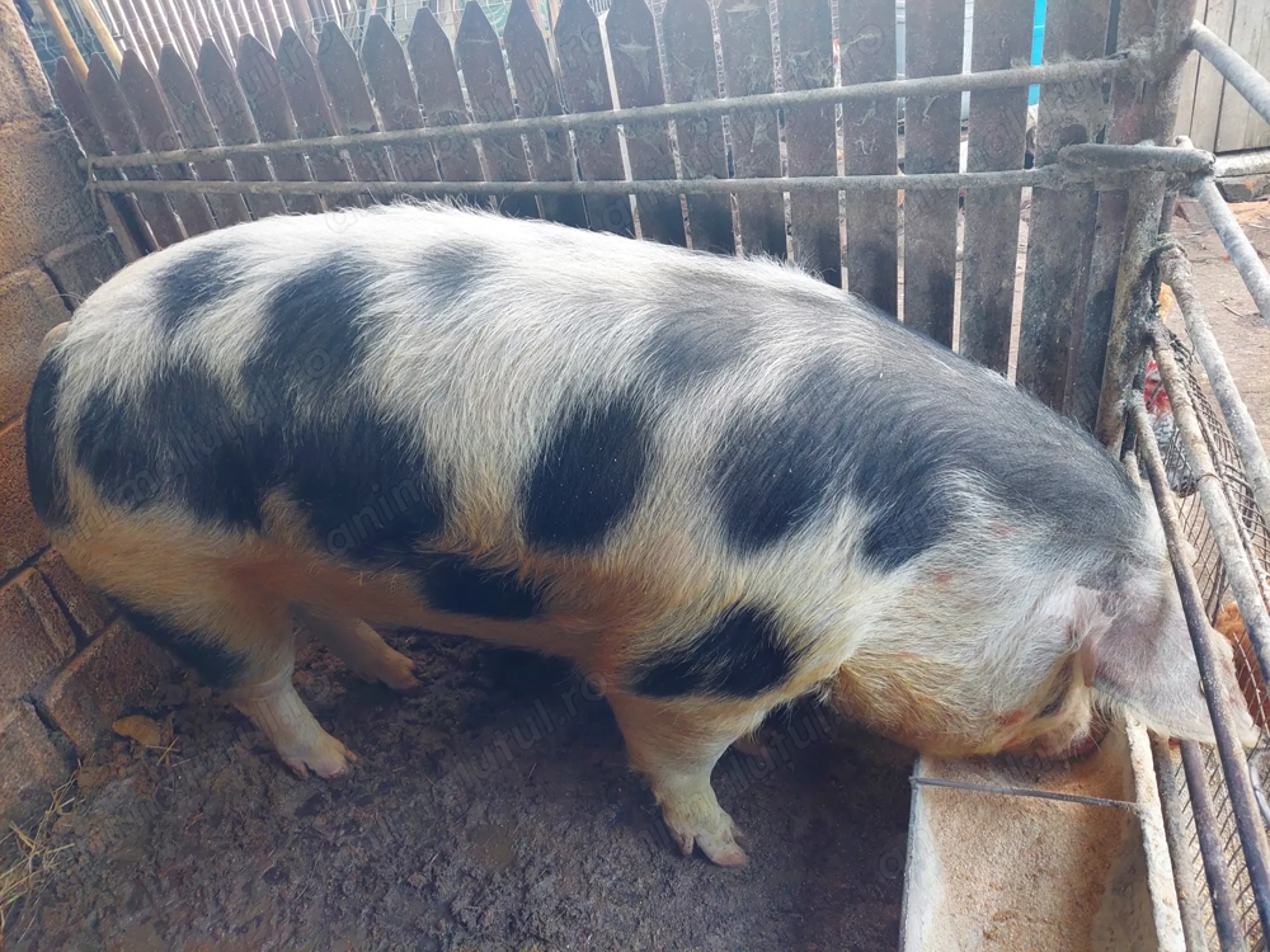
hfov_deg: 71.6
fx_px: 881
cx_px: 635
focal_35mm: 24
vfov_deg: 56.8
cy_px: 476
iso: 160
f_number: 1.8
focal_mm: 5.23
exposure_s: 1/50
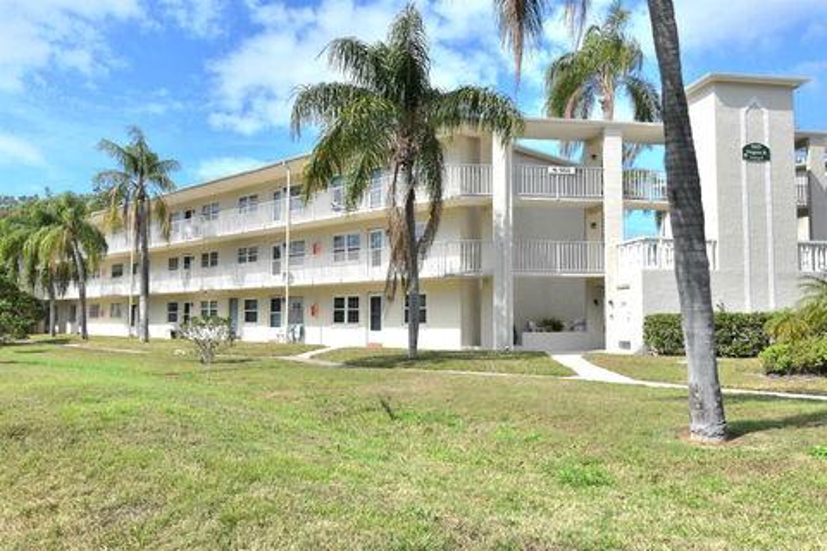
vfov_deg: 43.6
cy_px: 276
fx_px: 689
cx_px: 414
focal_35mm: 30
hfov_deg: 61.9
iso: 200
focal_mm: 20
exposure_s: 1/400
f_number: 10
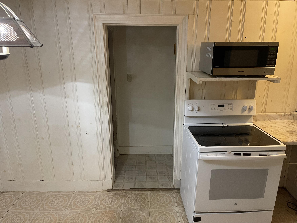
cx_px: 148
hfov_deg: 69.4
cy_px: 112
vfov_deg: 54.9
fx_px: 214
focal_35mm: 25
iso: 500
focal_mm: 5.1
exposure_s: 1/40
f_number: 1.6
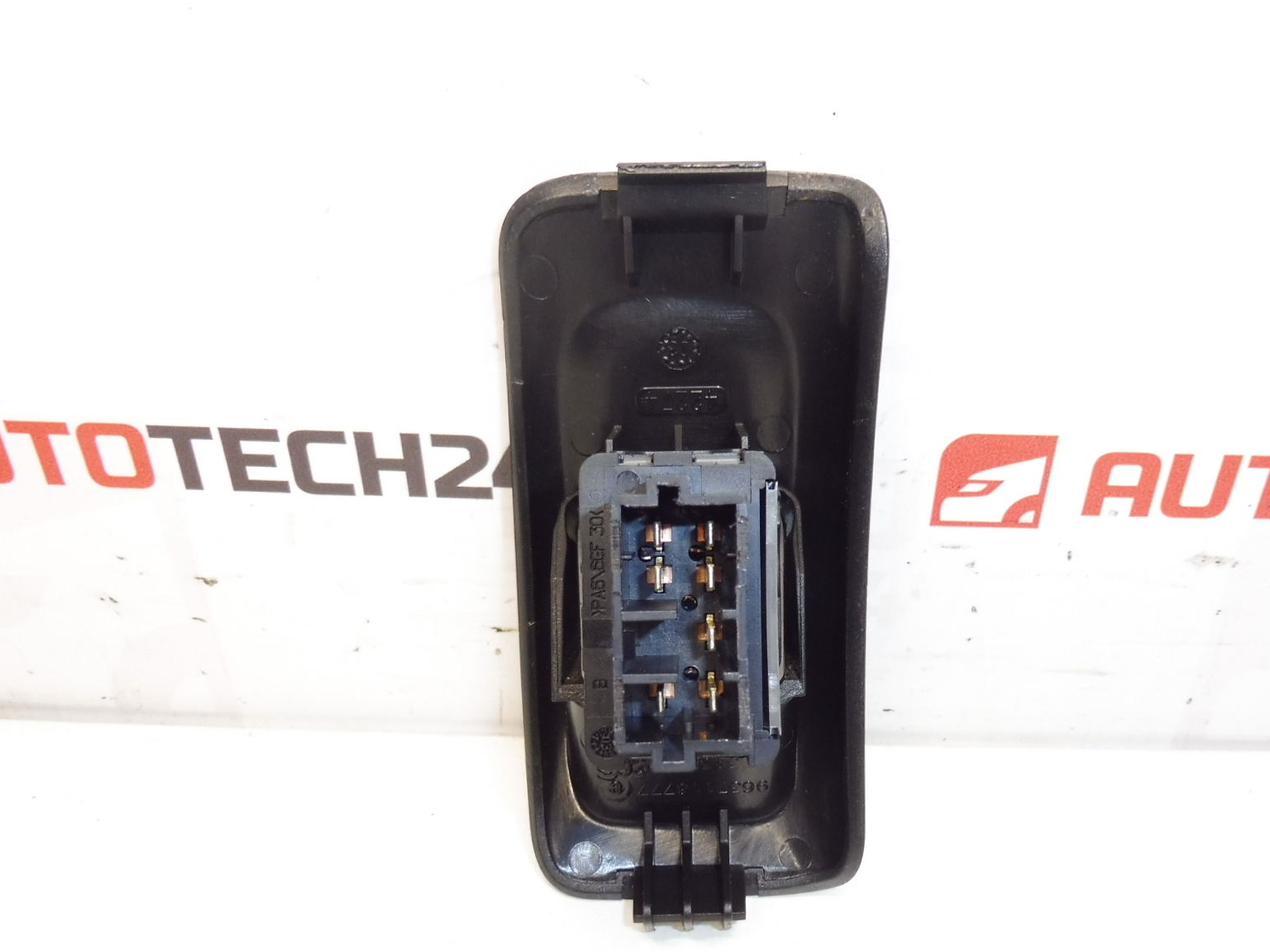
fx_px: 1174
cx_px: 699
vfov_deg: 43.9
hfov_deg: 56.7
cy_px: 583
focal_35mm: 32
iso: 200
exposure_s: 1/60
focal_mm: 4.3
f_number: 3.5
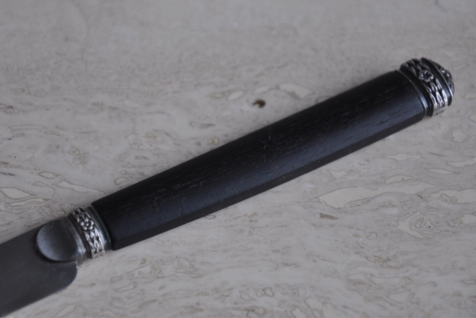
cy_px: 158
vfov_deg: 8.7
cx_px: 237
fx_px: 2096
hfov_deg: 13.0
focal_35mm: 159
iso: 640
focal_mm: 105
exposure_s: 1/30
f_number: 5.6
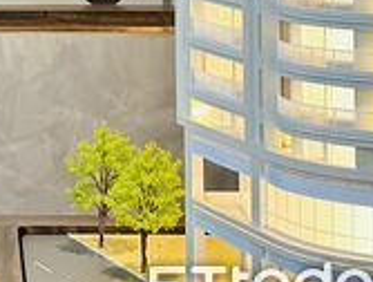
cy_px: -172
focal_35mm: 172
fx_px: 1857
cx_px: -114
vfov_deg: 8.4
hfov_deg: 11.2
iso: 200
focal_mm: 6.86
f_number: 1.78
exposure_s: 1/120
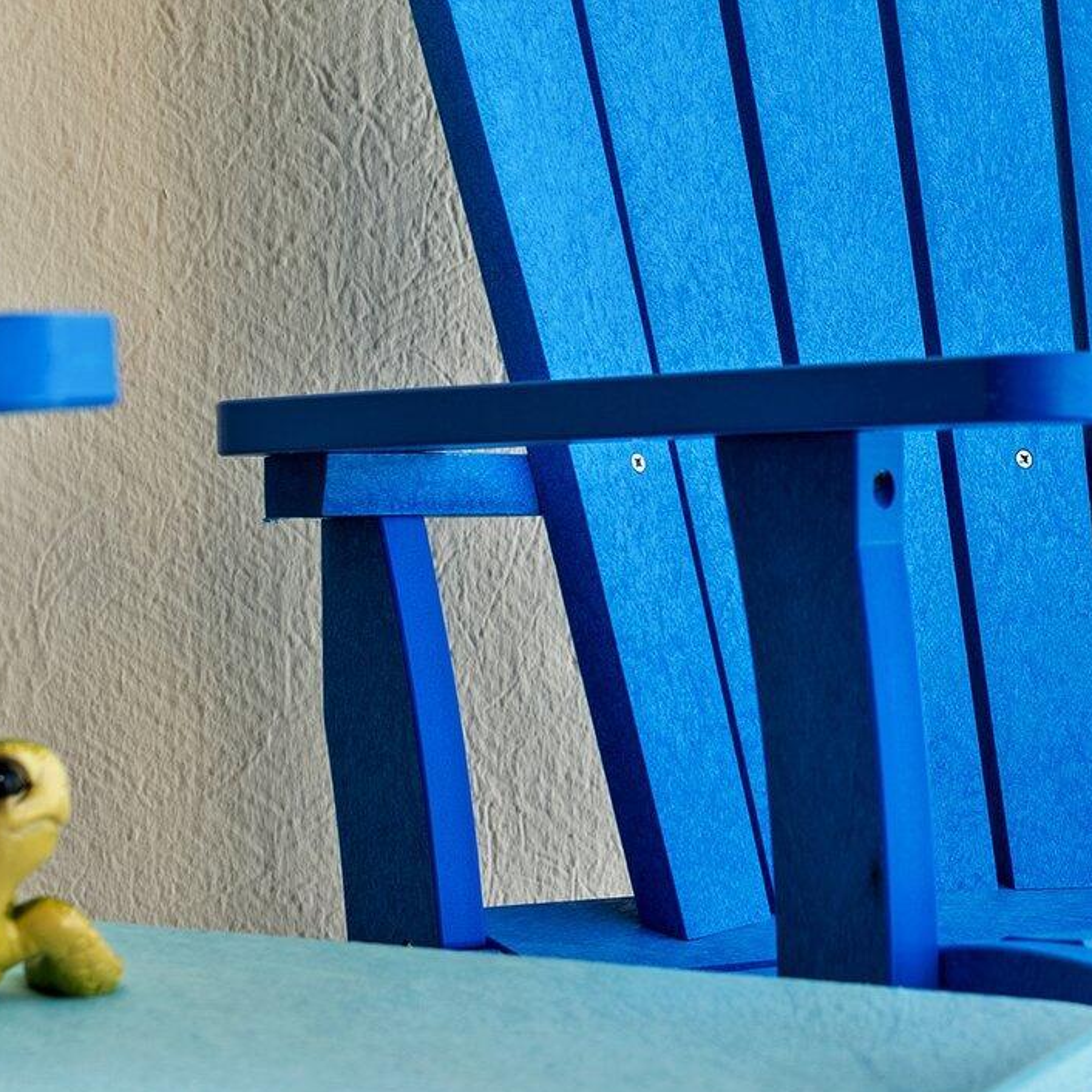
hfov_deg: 13.5
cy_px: 361
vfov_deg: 13.6
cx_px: 947
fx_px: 4568
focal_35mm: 128
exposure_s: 1/80
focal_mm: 35
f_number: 5
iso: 100
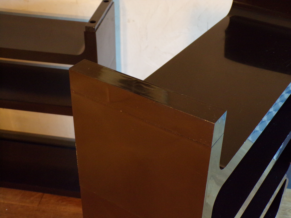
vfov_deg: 29.7
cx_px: 146
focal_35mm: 49
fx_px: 412
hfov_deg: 38.9
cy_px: 109
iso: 445
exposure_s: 1/17
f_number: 3.5
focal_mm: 8.7
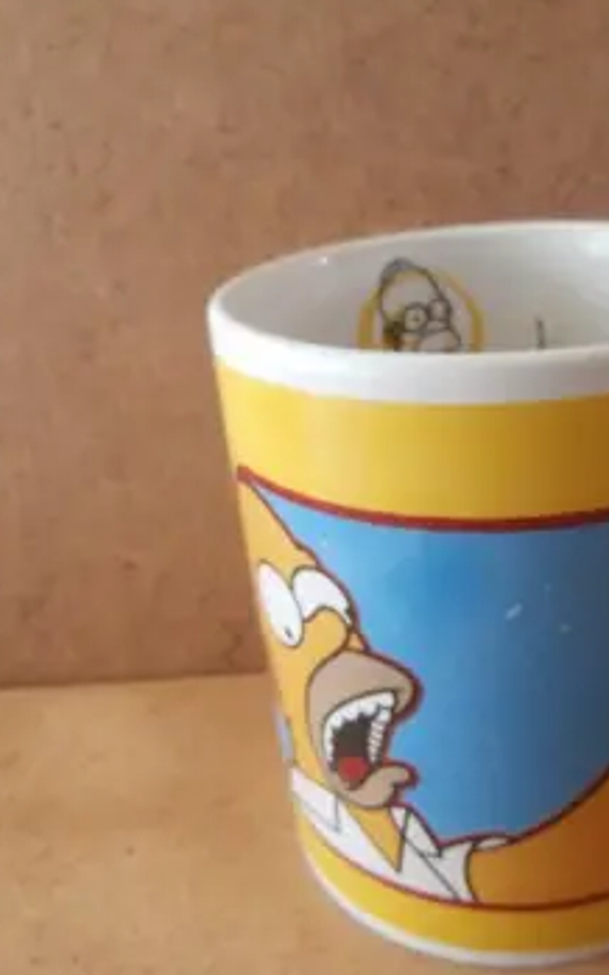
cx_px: 450
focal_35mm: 35
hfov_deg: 35.5
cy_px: 478
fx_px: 930
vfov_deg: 55.3
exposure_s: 1/30
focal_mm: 4.2
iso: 125
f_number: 3
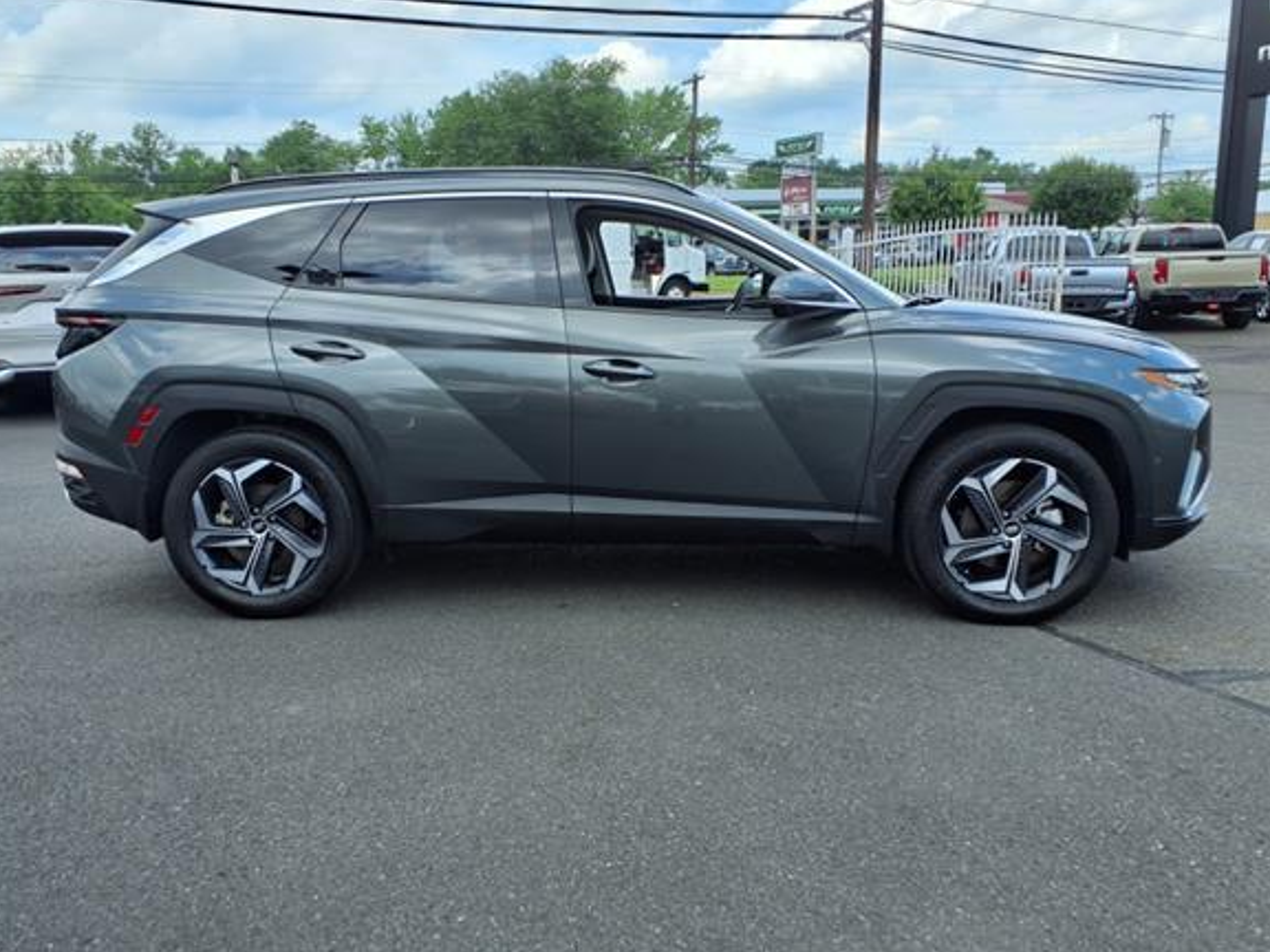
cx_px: 582
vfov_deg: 46.8
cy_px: 483
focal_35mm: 30
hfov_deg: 59.9
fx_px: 1101
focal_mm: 3.58
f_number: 1.9
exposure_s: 1/1250
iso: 40
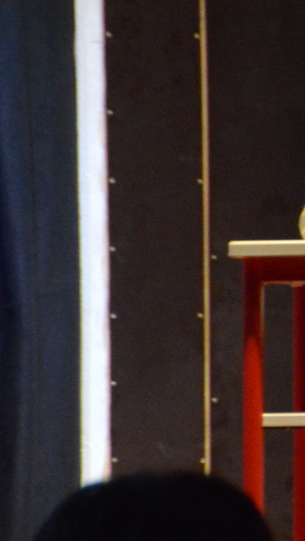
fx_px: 9285
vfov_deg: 3.3
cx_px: 864
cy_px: 100
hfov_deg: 1.9
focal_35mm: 646
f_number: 6
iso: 3200
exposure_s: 1/50
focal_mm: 120
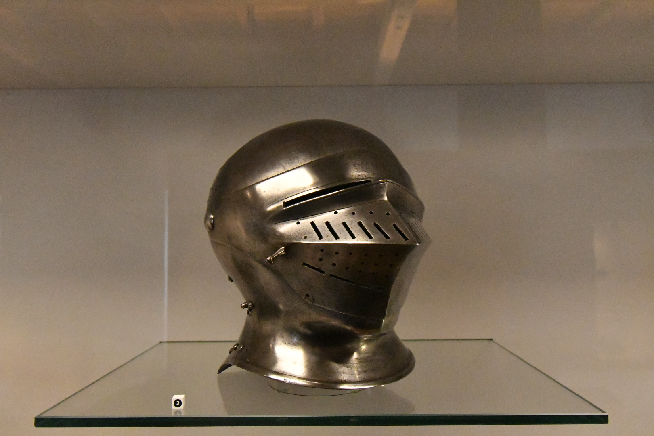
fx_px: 545
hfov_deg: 61.9
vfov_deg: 43.6
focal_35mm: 30
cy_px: 218
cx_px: 327
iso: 14400
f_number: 8
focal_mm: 20
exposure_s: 1/125
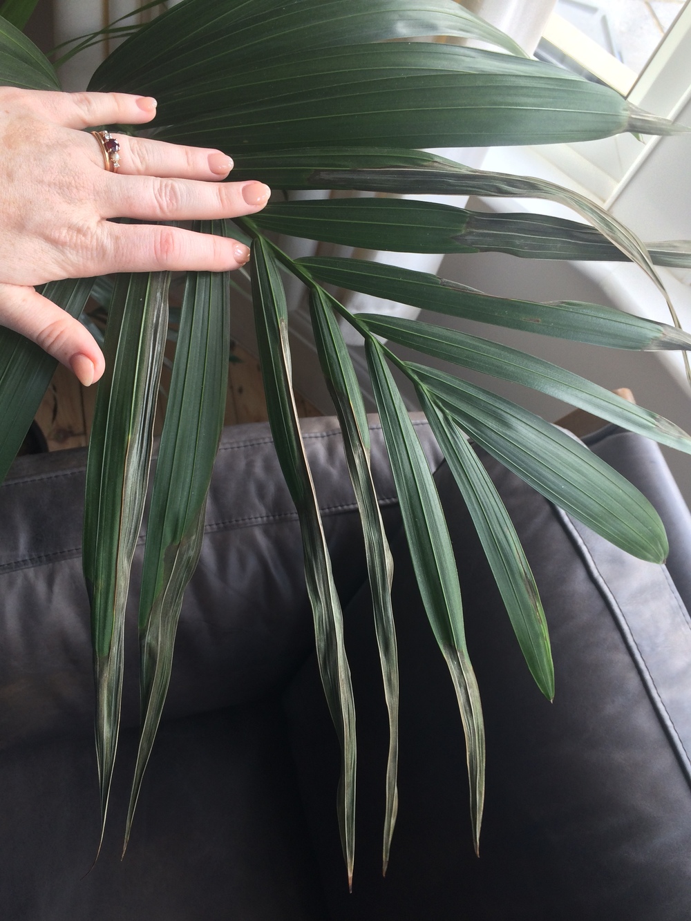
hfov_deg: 48.2
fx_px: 772
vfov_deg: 61.7
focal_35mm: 29
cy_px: 460
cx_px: 346
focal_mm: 4.15
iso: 40
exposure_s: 1/50
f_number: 2.2
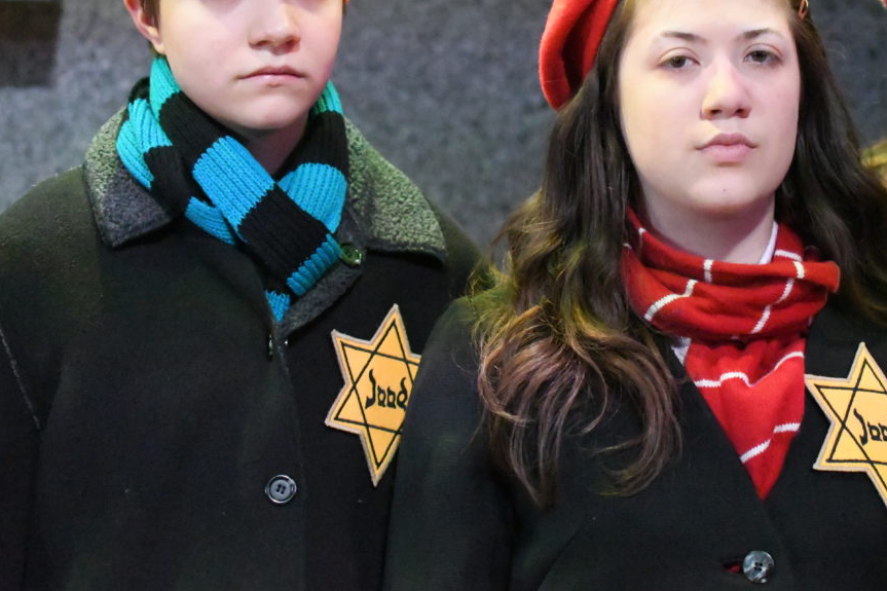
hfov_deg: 26.8
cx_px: 628
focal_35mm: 75
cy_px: 219
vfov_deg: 18.1
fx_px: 1847
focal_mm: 35
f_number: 2.5
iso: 25600
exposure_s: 1/5000
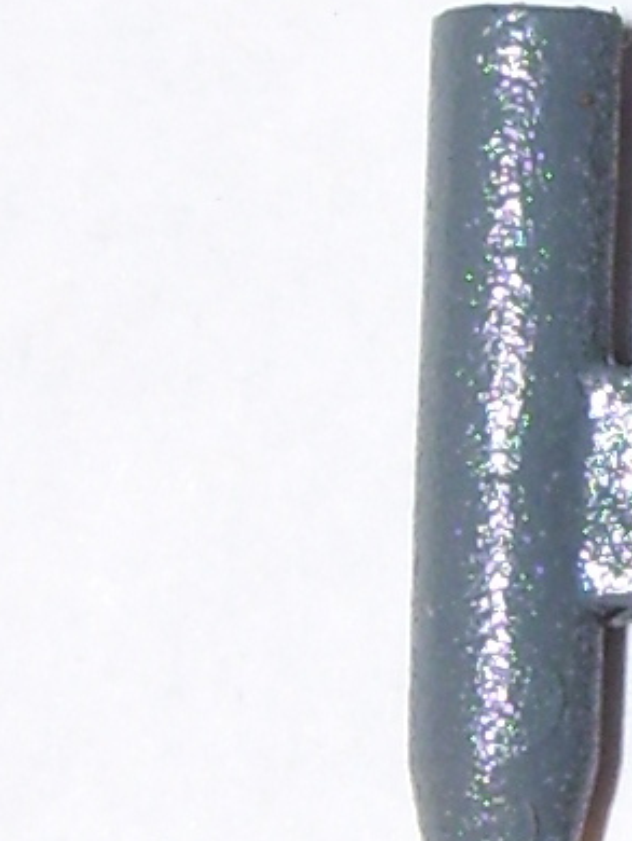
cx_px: 893
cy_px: 539
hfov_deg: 5.6
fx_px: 6395
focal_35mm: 263
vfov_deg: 7.5
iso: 80
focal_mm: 6
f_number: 2.7
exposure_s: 1/60
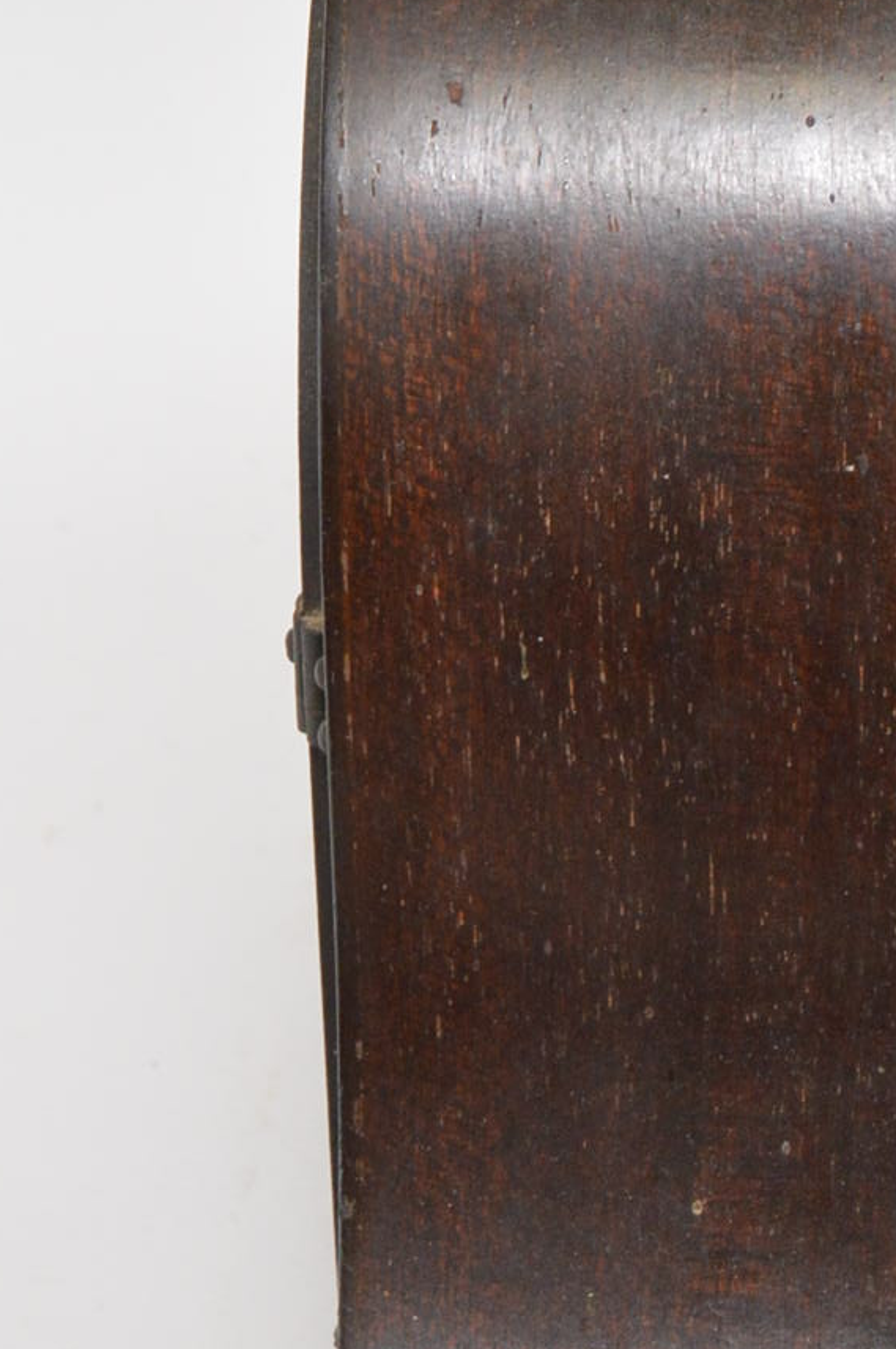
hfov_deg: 9.9
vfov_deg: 15.0
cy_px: 912
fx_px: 5125
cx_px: 961
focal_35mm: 137
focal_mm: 26
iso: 800
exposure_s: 1/80
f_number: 9
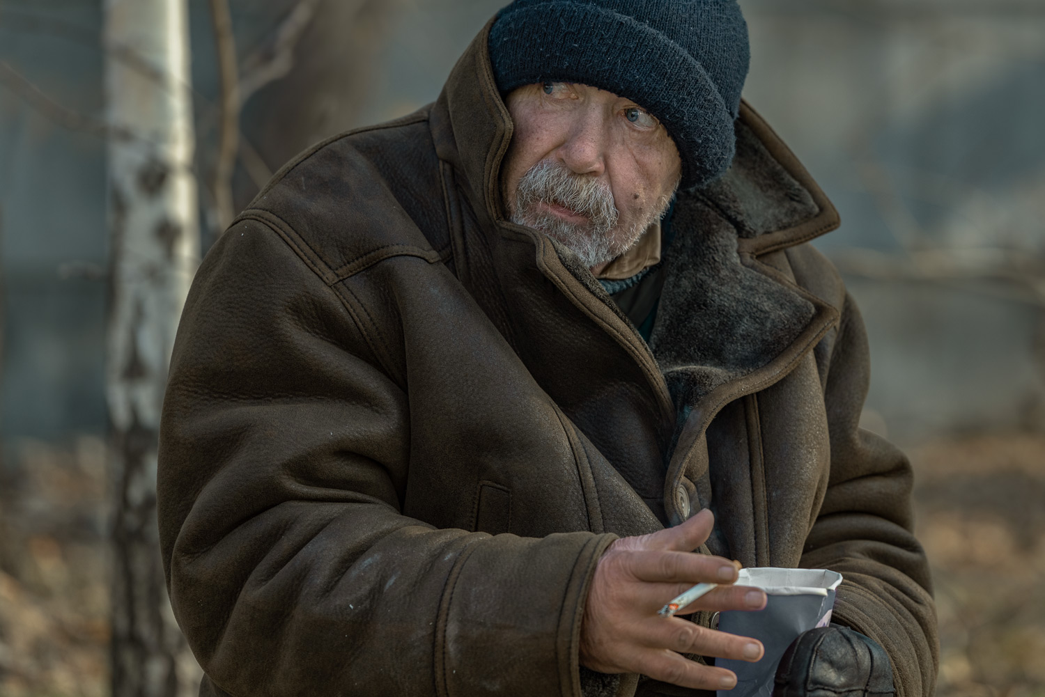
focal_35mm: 175
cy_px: 348
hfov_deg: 11.7
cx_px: 522
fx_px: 5081
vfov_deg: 7.9
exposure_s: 1/320
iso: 125
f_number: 4
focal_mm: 175
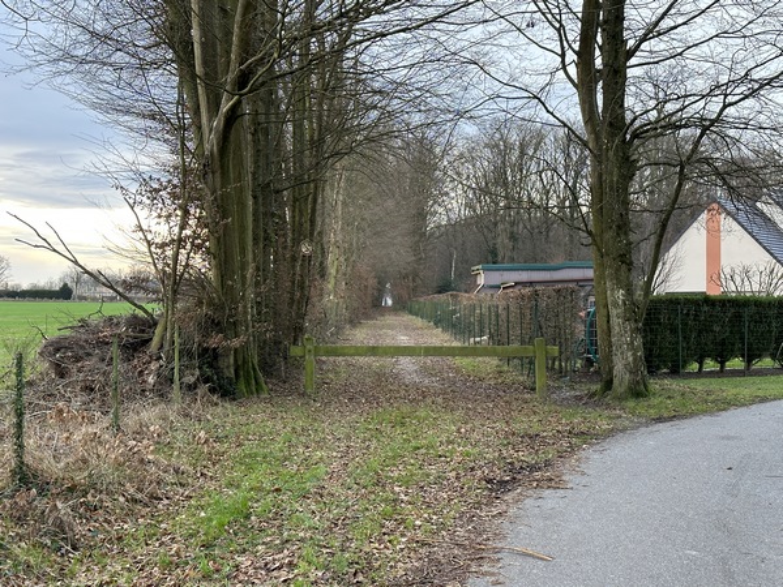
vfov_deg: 30.3
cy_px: 294
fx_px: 1086
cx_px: 392
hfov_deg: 39.7
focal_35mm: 48
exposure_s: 1/122
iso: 80
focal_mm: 6.86
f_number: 1.78
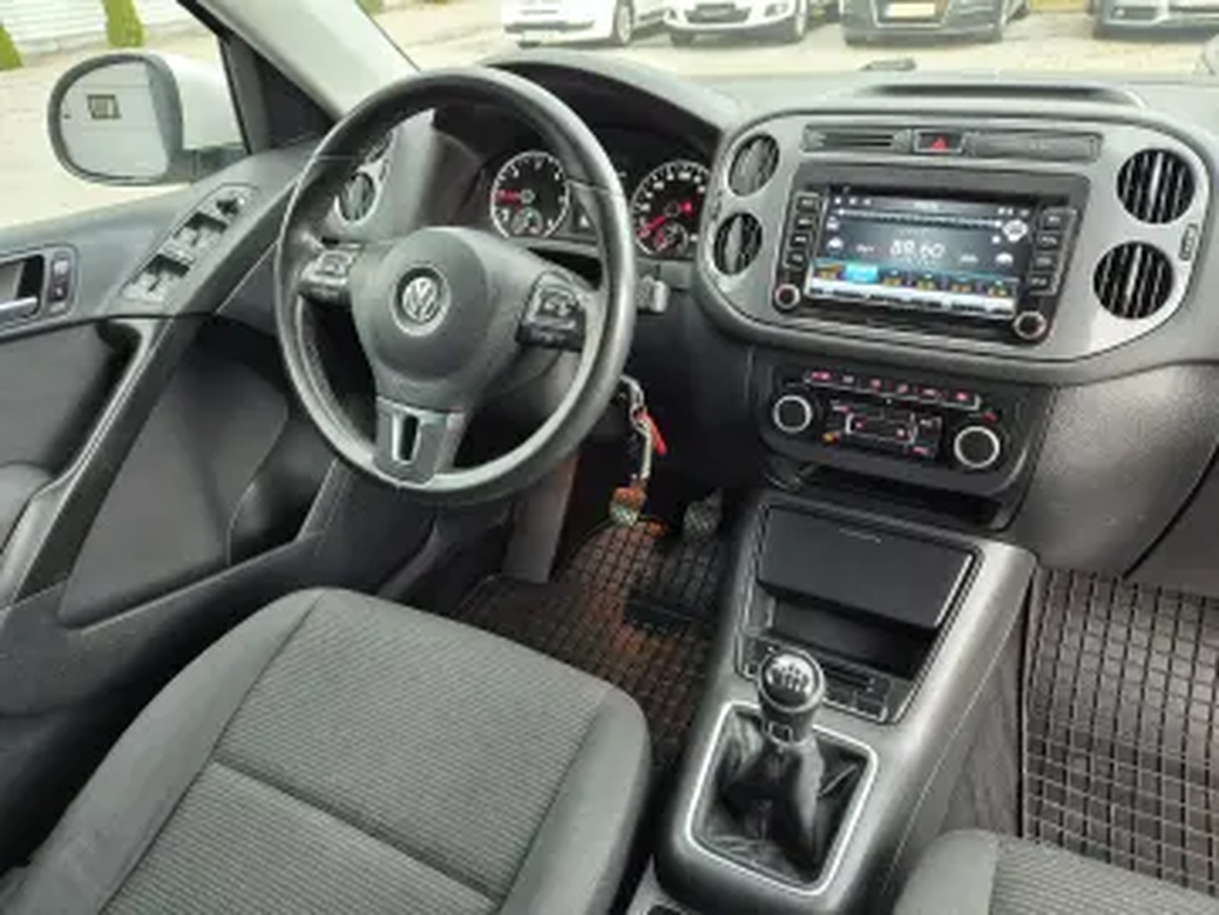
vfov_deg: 58.9
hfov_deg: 73.9
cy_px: 458
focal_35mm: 23
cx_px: 610
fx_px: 810
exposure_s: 1/100
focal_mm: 5.4
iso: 800
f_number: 1.8
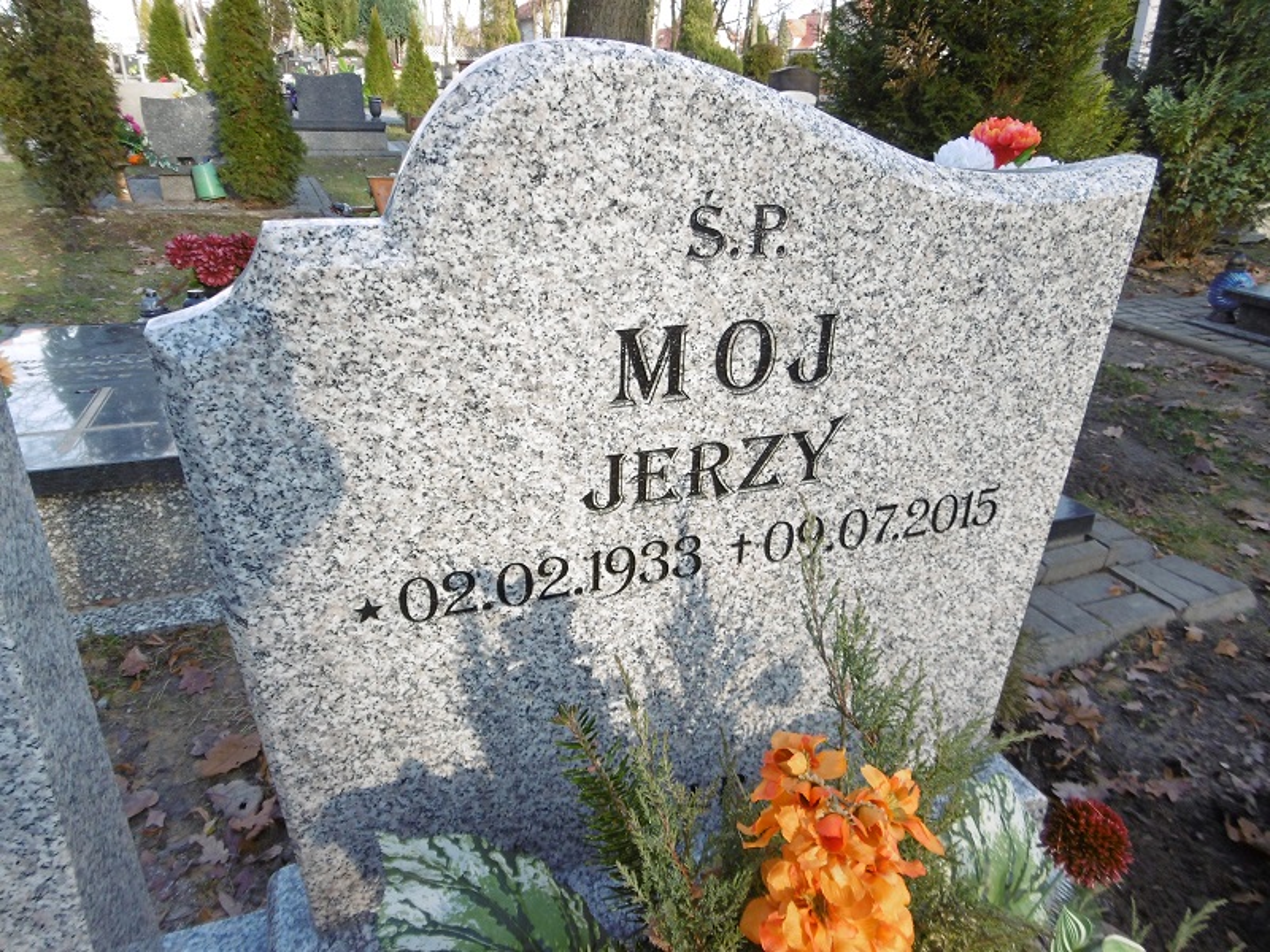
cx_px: 635
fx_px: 881
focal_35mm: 24
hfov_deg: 71.6
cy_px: 476
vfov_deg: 56.8
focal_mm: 4.3
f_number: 3.1
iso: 100
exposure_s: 1/160
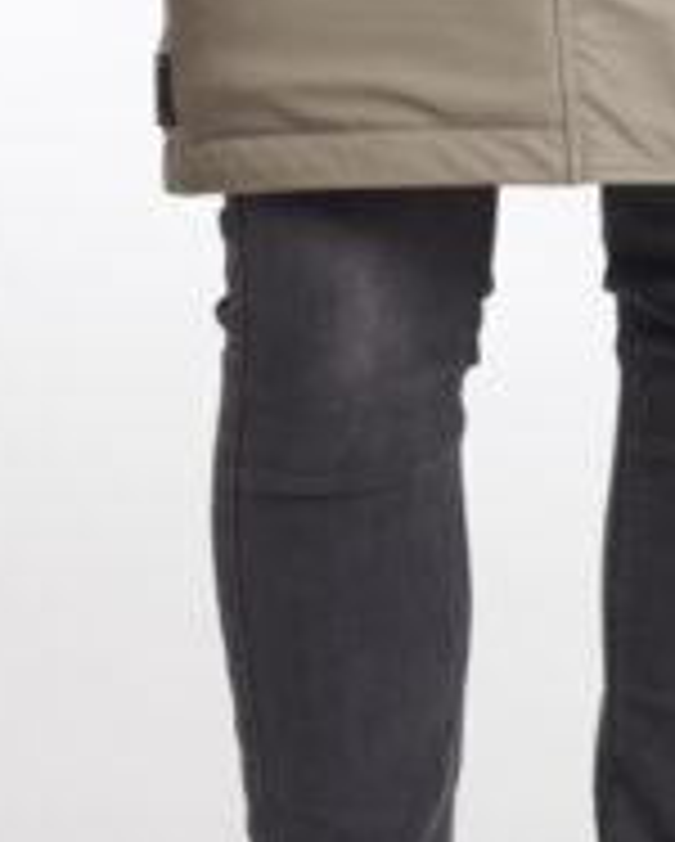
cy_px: -455
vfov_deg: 7.0
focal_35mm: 271
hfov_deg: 5.7
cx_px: 526
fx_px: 6756
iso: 125
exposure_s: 1/160
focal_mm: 60
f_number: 8
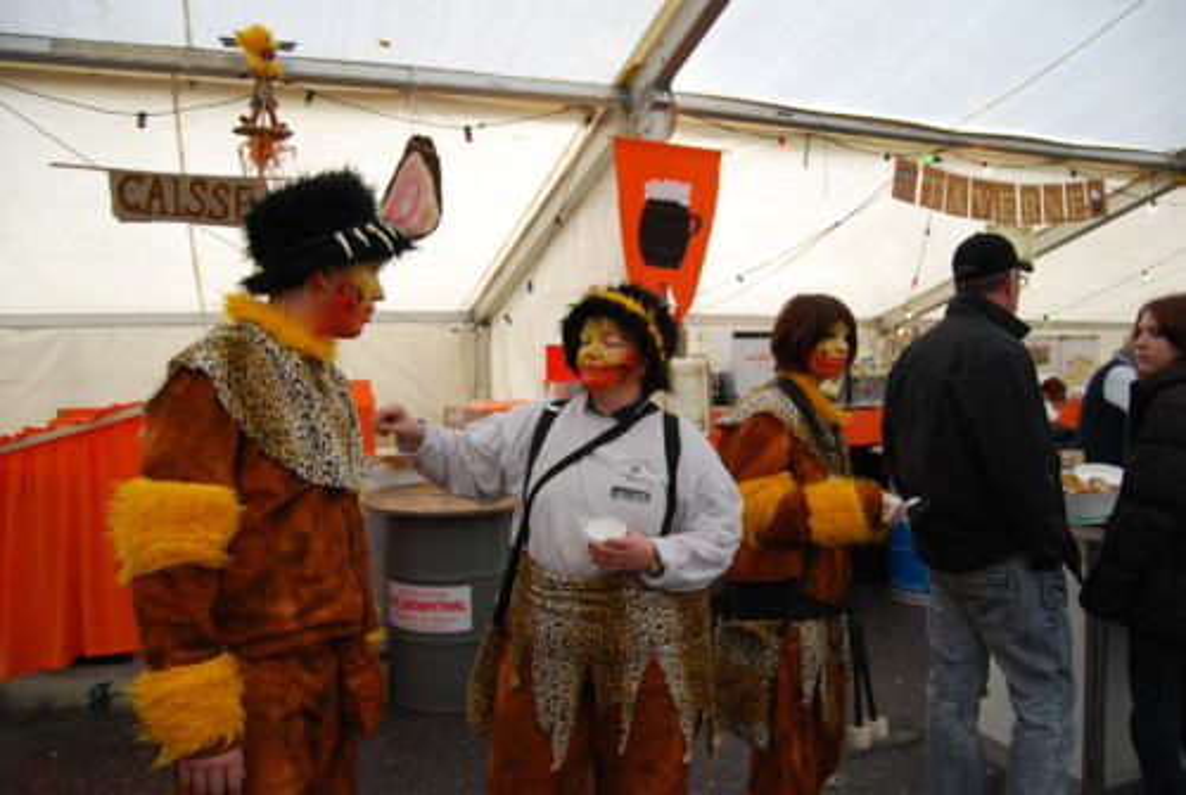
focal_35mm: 27
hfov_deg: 67.3
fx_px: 891
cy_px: 398
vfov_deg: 48.1
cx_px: 593
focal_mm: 18
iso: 200
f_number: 3.5
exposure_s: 1/50
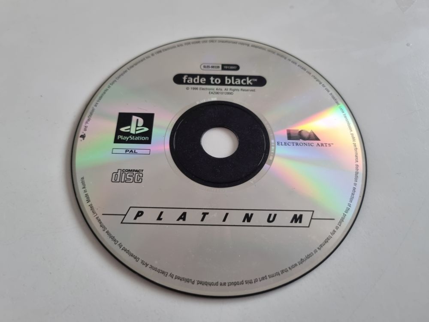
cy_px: 161
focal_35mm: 26
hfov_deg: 67.3
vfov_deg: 53.1
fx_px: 322
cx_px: 214
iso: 250
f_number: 1.8
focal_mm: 5.4
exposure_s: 1/50
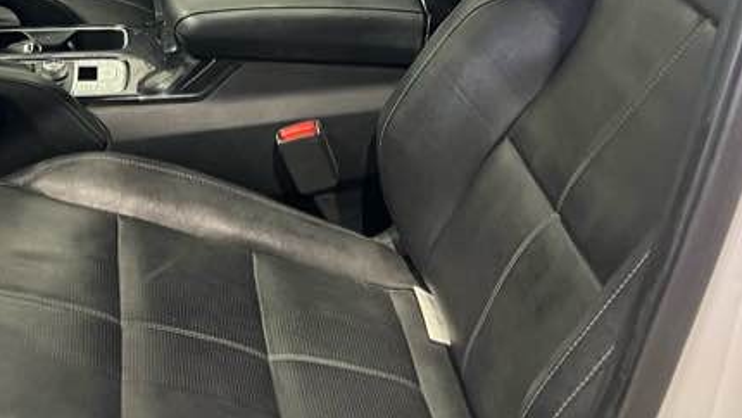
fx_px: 1200
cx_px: 133
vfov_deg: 18.5
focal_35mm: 61
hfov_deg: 33.2
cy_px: -111
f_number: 1.5
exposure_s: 1/60
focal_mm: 5.7
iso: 320
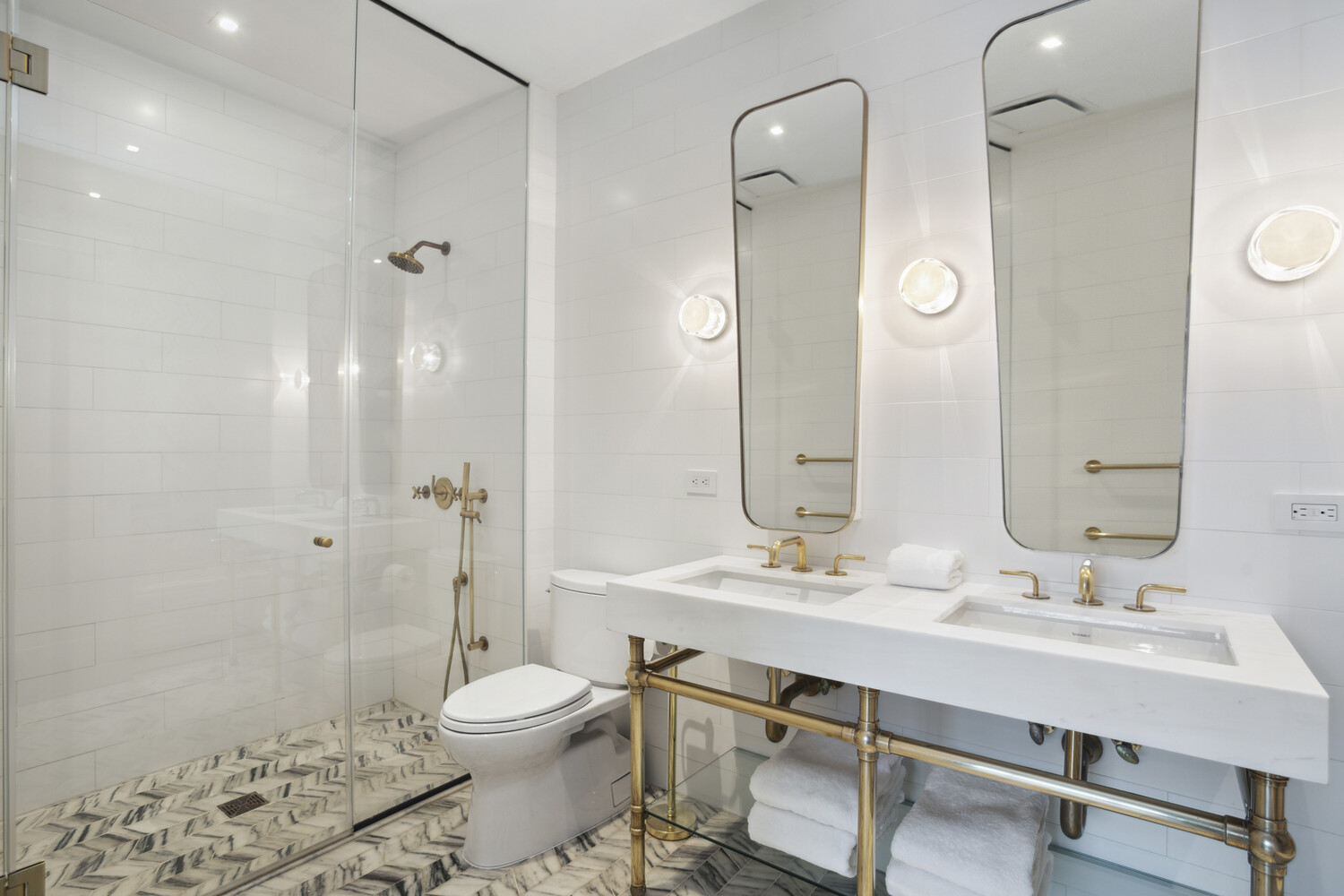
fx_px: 635
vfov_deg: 70.4
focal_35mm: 17
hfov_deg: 93.3
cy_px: 448
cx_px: 672
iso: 100
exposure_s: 1.3
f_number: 8
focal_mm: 17
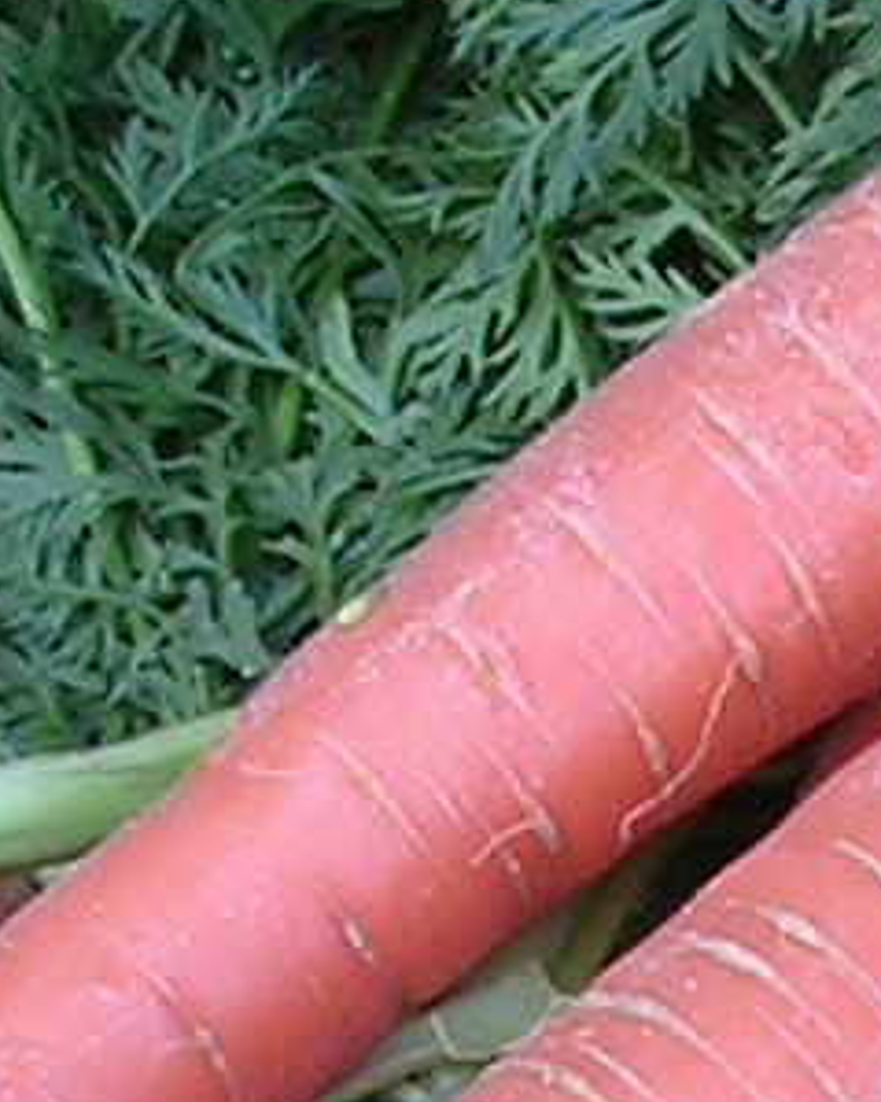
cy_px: 1950
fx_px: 8283
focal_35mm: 254
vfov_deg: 7.4
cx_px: 1640
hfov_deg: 6.0
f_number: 2.8
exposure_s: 1/76.9
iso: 100
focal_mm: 5.8
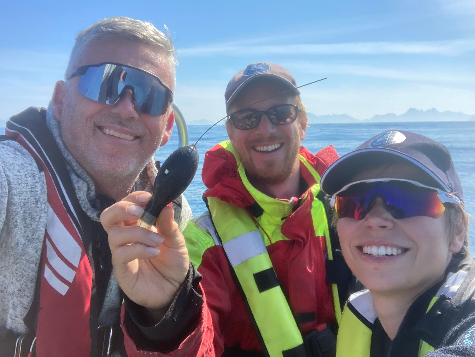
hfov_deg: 56.8
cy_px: 178
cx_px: 238
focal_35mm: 32
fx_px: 439
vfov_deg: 44.2
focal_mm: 2.87
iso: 20
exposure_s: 1/306
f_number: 2.2
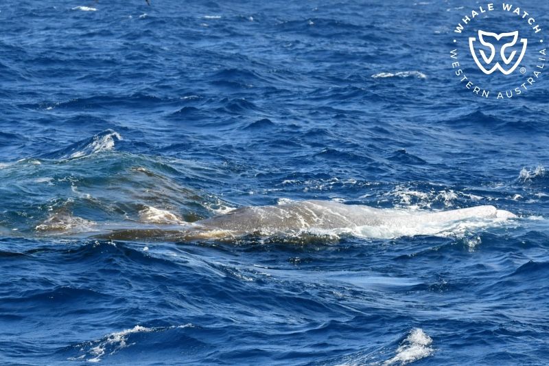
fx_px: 3430
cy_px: 183
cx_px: 274
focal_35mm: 225
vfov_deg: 6.1
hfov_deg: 9.2
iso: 400
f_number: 7.1
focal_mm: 150
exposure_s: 1/1600
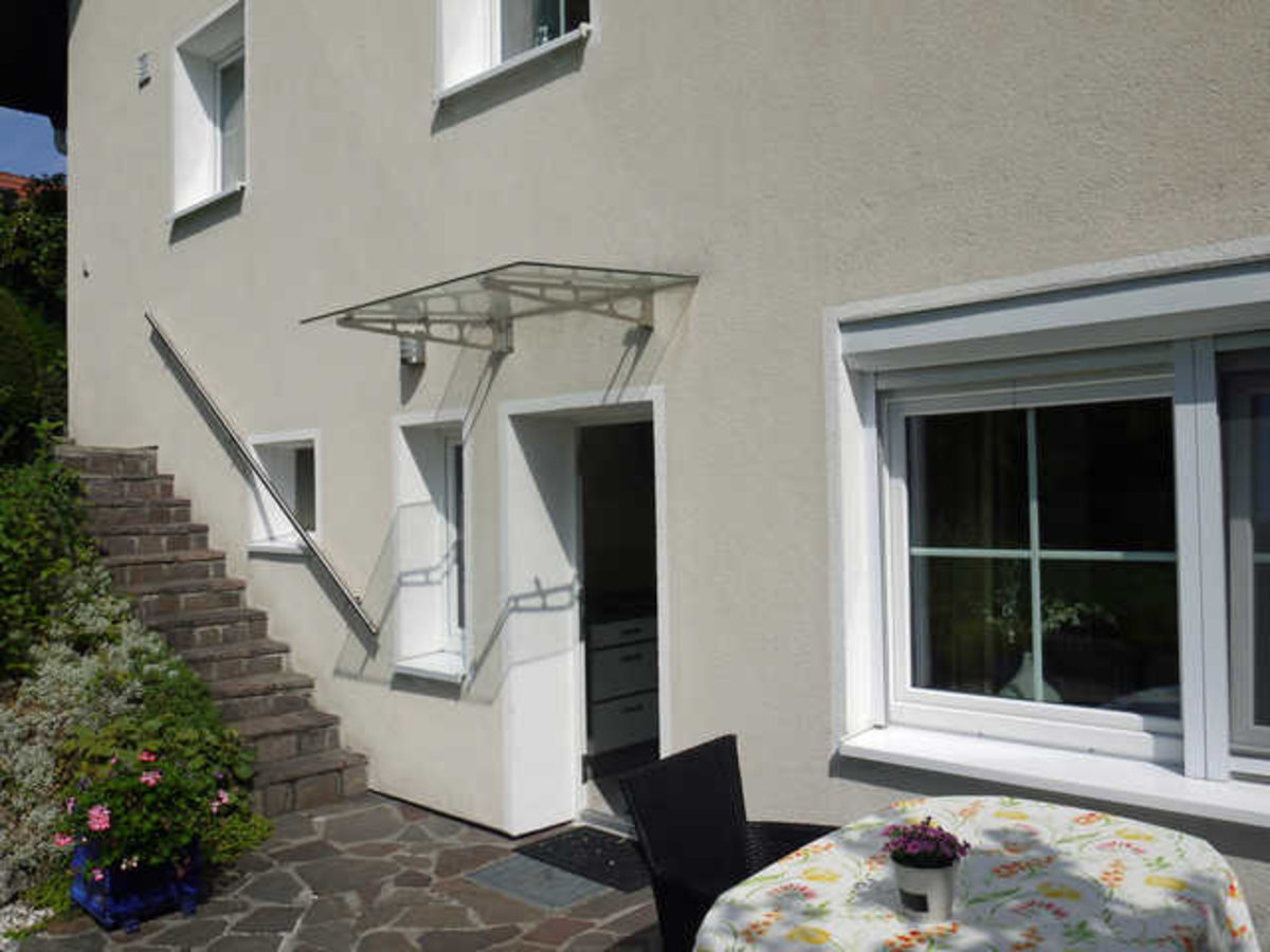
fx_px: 1027
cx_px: 635
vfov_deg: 49.7
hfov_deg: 63.4
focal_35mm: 28
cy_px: 476
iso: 100
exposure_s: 1/800
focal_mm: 14
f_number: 10
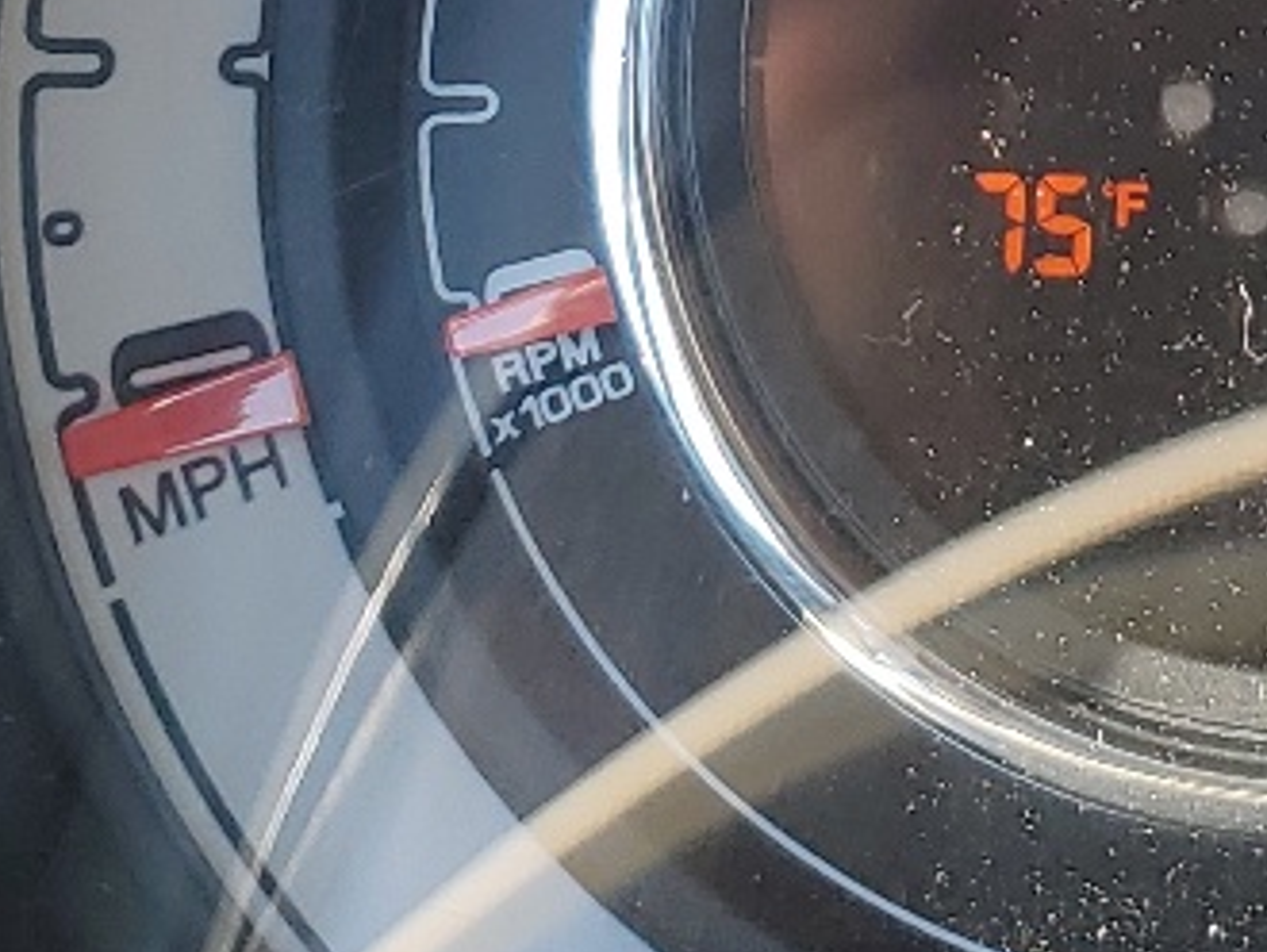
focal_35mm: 126
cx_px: 1351
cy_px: -468
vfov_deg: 11.3
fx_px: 4615
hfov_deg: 15.3
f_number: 1.5
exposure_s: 1/312
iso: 50
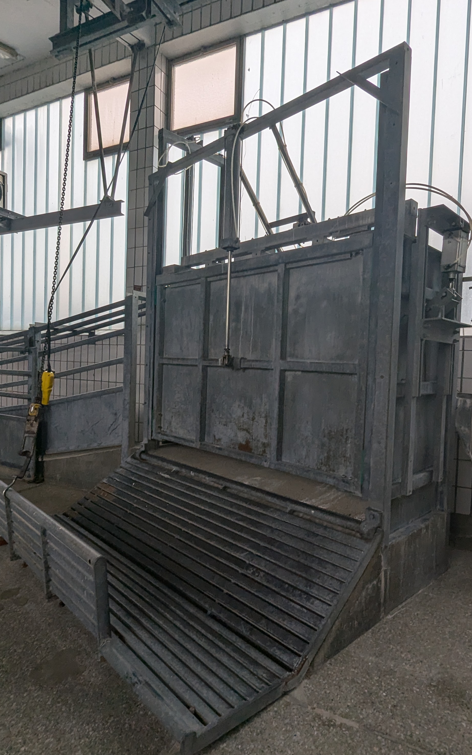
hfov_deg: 62.2
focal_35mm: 19
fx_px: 391
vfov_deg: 88.0
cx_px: 223
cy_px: 375
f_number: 2.2
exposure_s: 1/108
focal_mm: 1.95
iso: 44
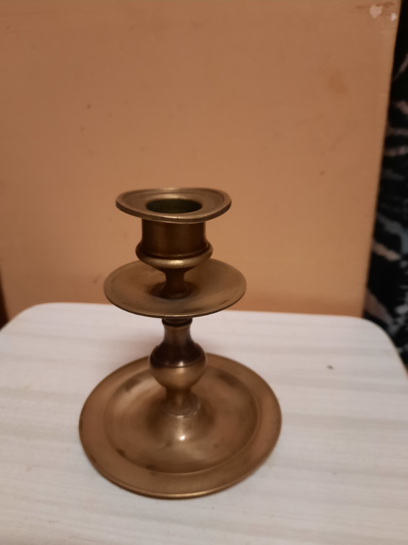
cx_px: 204
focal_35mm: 25
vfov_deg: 69.4
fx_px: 393
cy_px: 272
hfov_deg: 54.9
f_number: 2
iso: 250
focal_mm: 4.6
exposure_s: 1/33
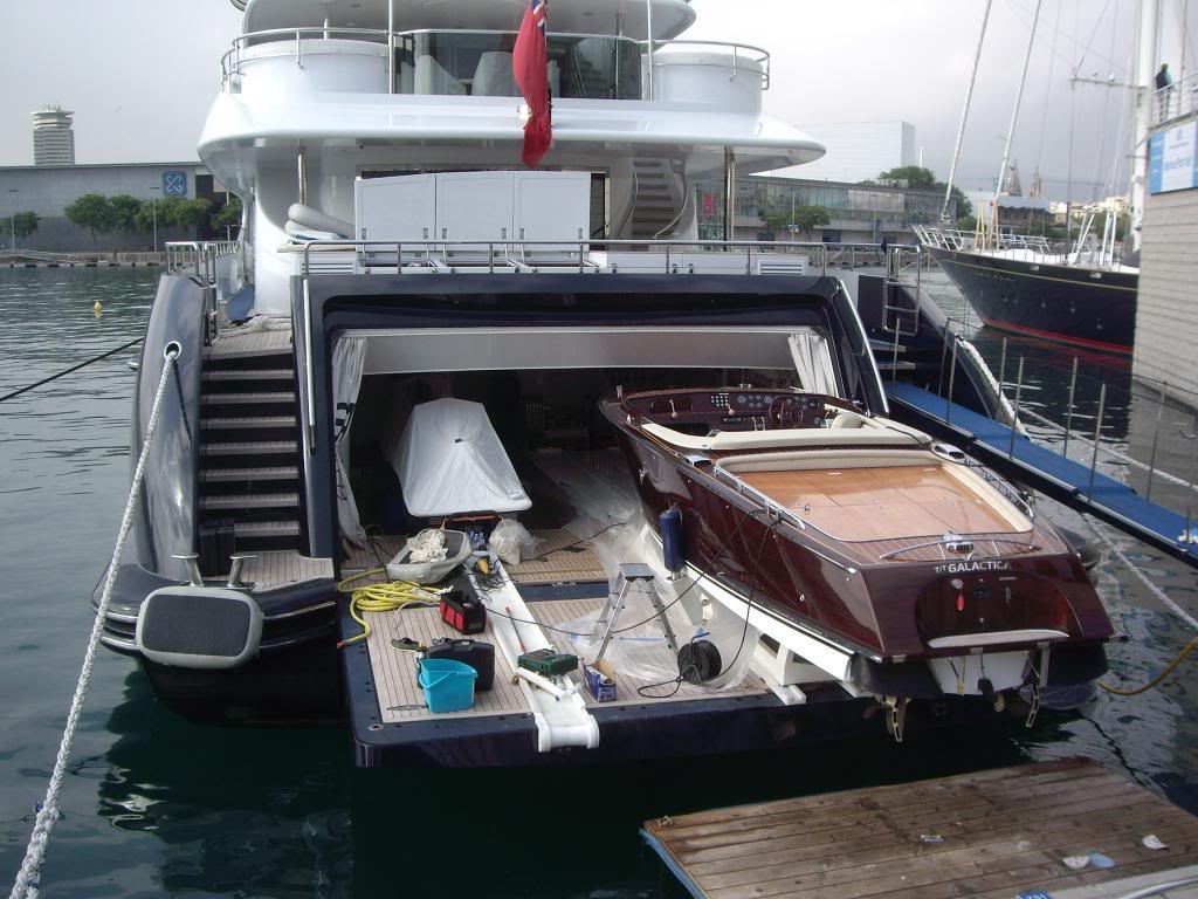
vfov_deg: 37.7
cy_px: 450
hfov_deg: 49.0
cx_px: 599
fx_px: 1315
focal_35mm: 38
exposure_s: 1/320
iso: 64
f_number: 4.3
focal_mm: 6.2
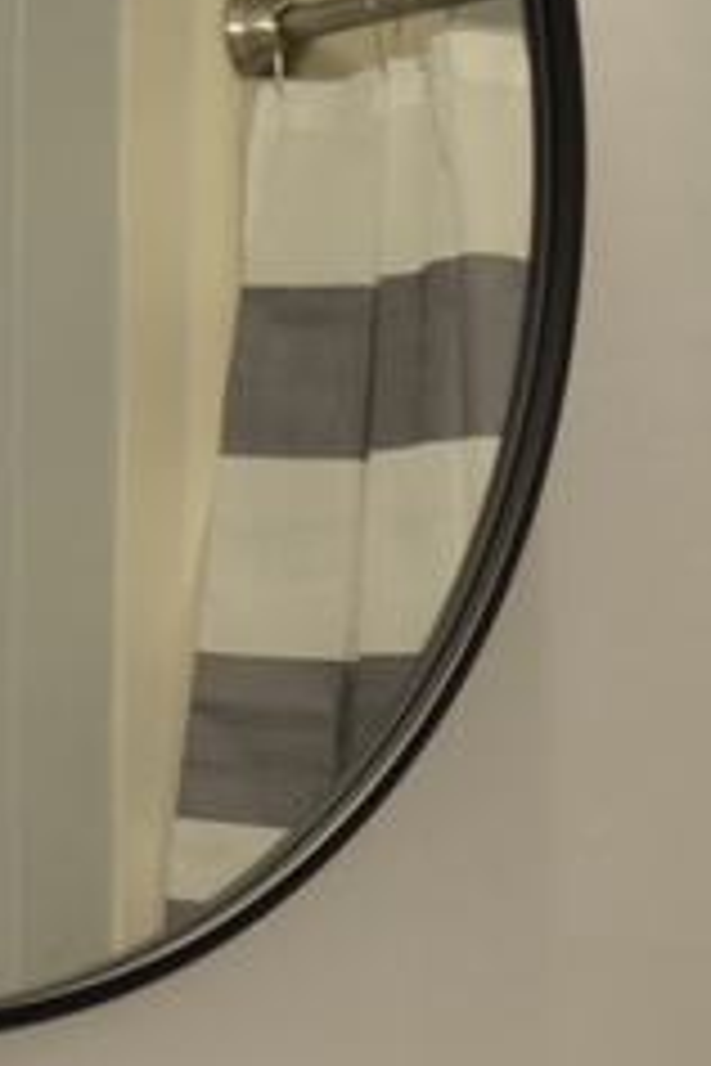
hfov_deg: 10.3
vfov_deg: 15.3
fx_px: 3644
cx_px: 1440
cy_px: 1637
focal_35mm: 123
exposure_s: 1/30
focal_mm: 18
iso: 400
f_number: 3.5
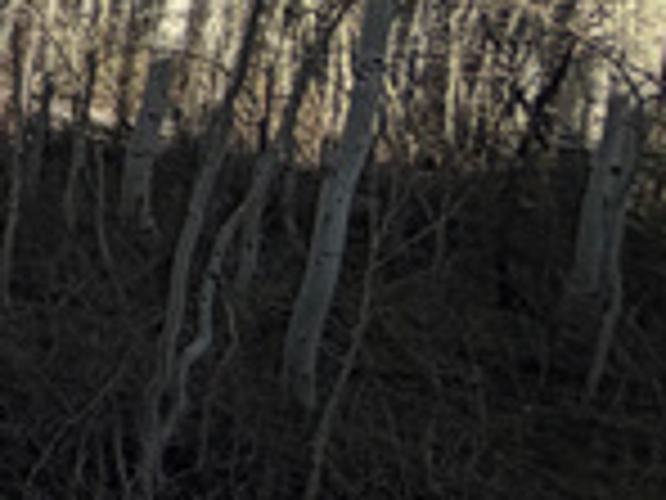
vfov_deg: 13.8
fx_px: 1866
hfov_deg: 11.2
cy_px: -374
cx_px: -1364
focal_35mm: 97
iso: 25
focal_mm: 2.22
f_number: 2.2
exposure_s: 1/770
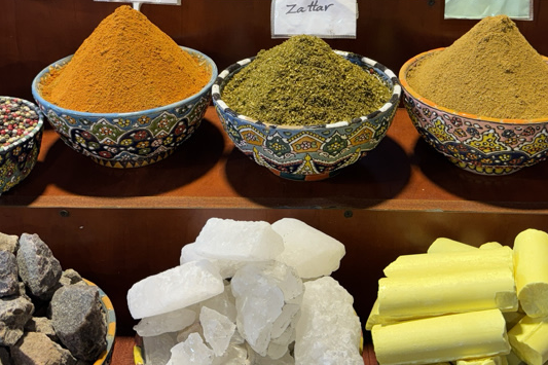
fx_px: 730
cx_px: 320
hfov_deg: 41.0
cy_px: 77
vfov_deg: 27.5
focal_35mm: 48
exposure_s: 1/100
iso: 125
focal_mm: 6.76
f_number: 1.78
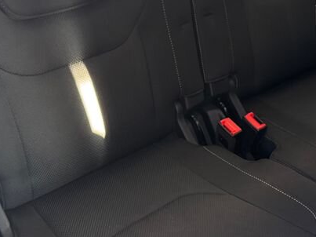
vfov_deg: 23.9
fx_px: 557
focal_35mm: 61
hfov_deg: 31.5
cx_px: 209
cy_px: 75
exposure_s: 1/60
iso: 400
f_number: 1.78
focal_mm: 6.76
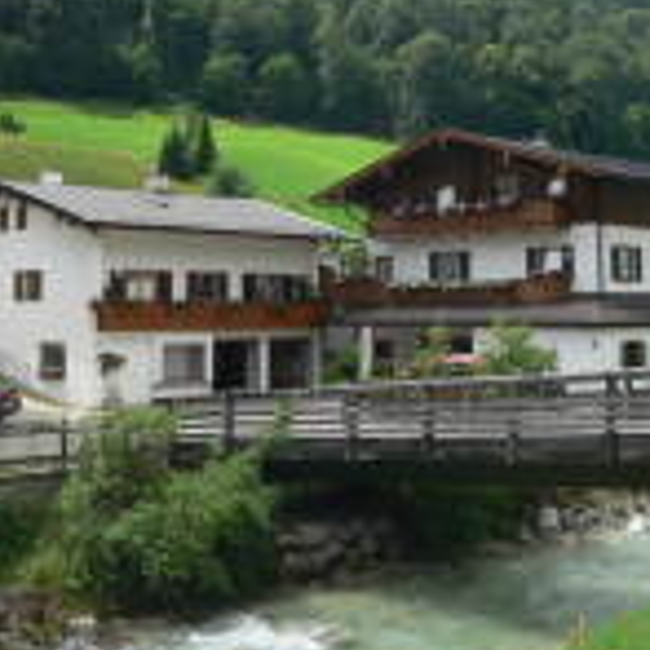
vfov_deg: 22.7
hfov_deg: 22.8
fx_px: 1615
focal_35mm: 76
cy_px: 272
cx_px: 340
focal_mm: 6
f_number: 4
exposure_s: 1/400
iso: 80
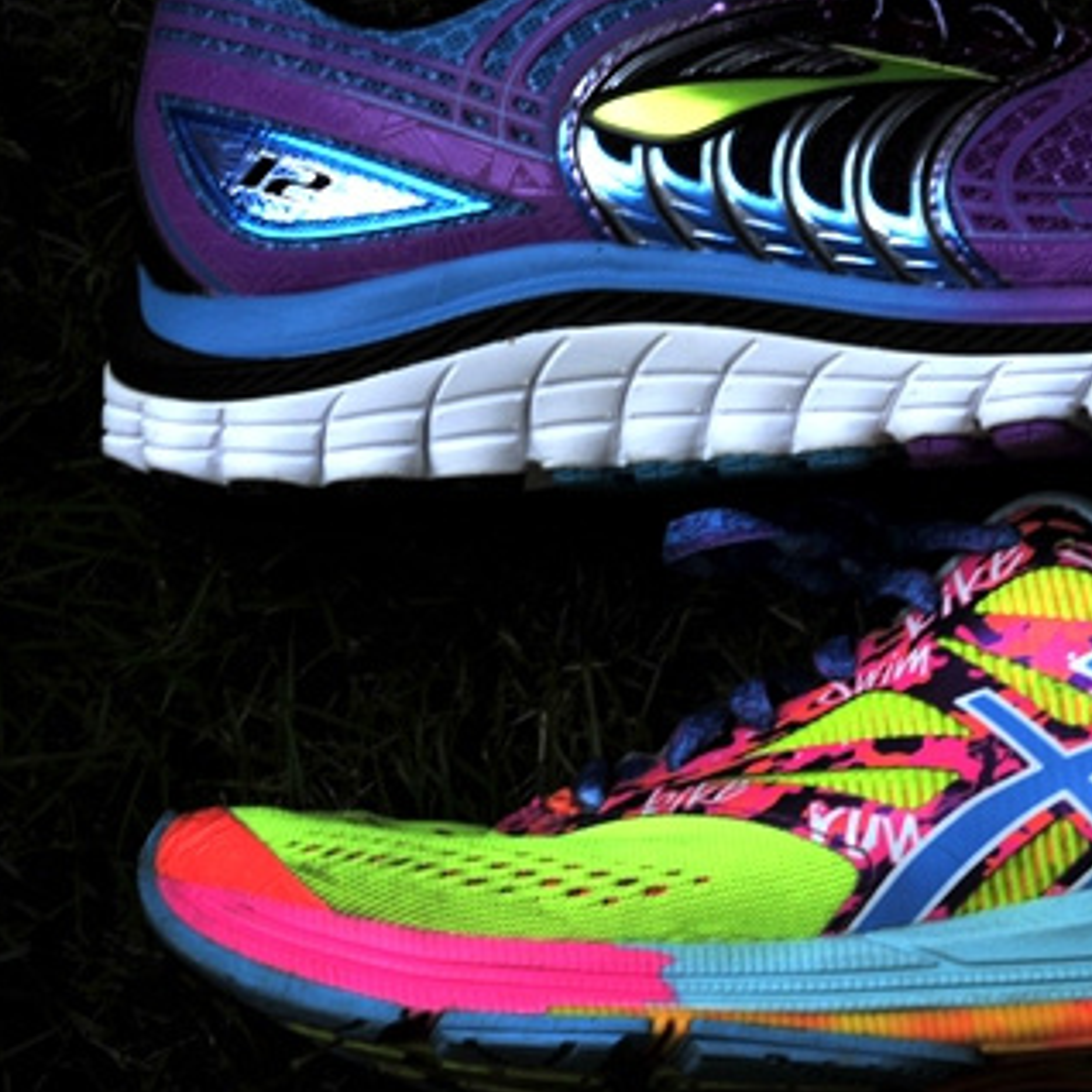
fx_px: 3462
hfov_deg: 17.7
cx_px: 917
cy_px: 537
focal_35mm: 97
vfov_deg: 17.9
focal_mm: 55
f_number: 22
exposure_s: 1/15
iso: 200
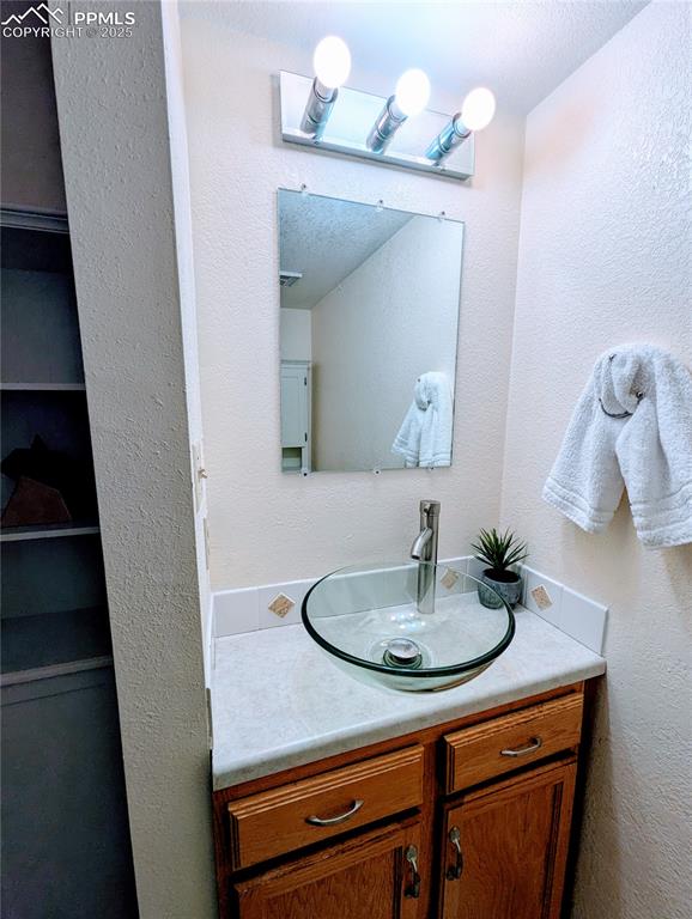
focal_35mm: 13
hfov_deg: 90.0
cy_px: 460
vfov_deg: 106.1
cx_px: 346
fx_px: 346
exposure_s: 1/120
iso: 39
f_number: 2.2
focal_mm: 1.95
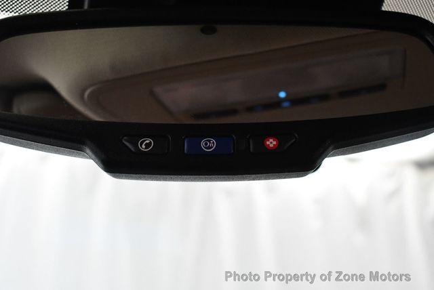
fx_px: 603
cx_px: 217
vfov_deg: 27.0
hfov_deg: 39.6
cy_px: 145
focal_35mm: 50
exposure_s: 1/125
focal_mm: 25
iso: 2000
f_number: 4
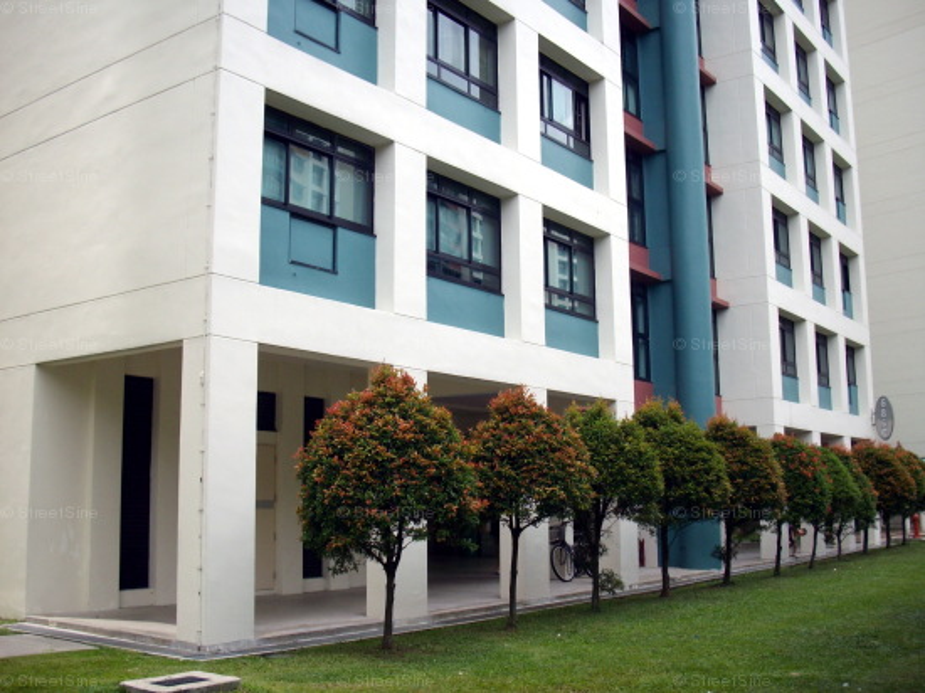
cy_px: 346
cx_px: 462
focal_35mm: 37
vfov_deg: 38.6
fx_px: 988
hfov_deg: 50.2
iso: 80
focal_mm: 6.2
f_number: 5.6
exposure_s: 1/160
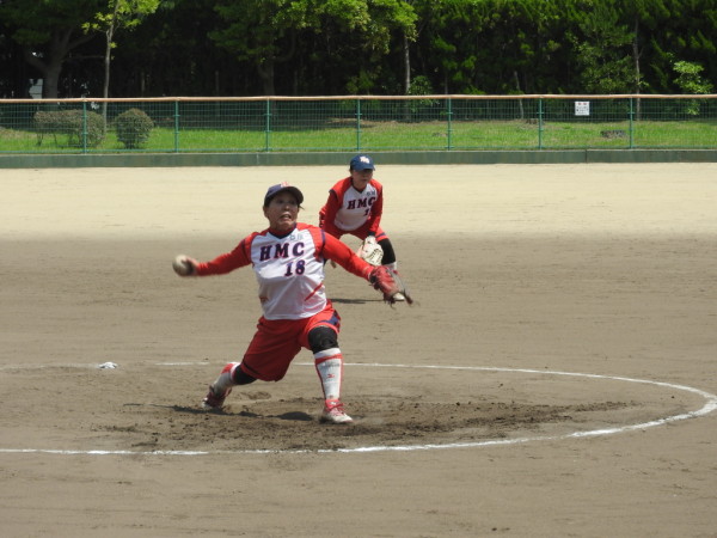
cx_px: 358
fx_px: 3521
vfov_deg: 8.7
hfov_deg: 11.6
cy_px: 269
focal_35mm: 170
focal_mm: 30.5
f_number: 5.2
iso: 100
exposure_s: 1/500
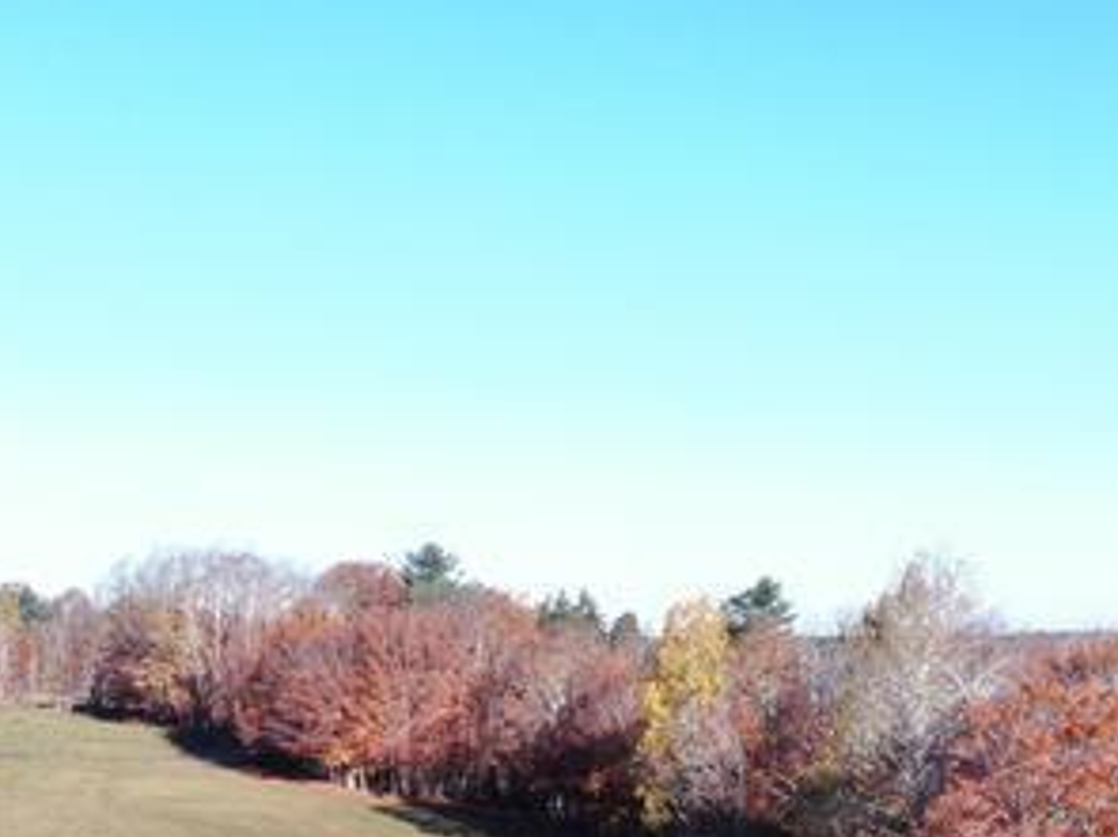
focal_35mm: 76
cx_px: 625
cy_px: 553
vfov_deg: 19.3
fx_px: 2454
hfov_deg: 25.7
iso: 110
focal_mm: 5.94
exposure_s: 1/500
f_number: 3.2
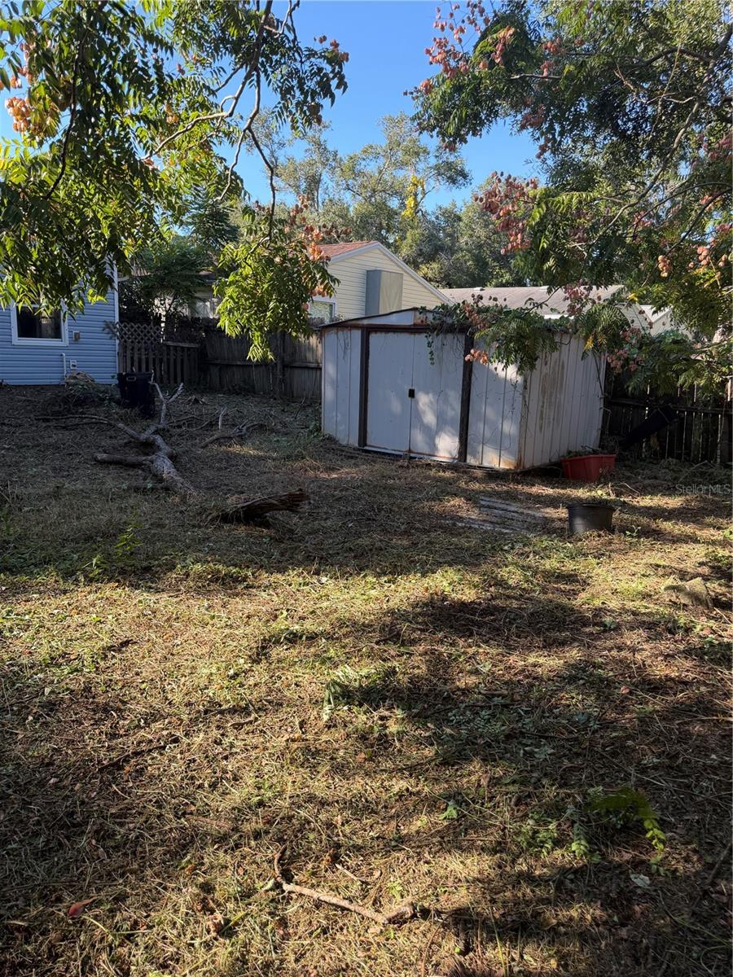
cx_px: 366
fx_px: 678
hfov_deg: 56.8
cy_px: 488
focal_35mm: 24
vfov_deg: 71.6
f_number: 1.78
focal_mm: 6.76
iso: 100
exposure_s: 1/920
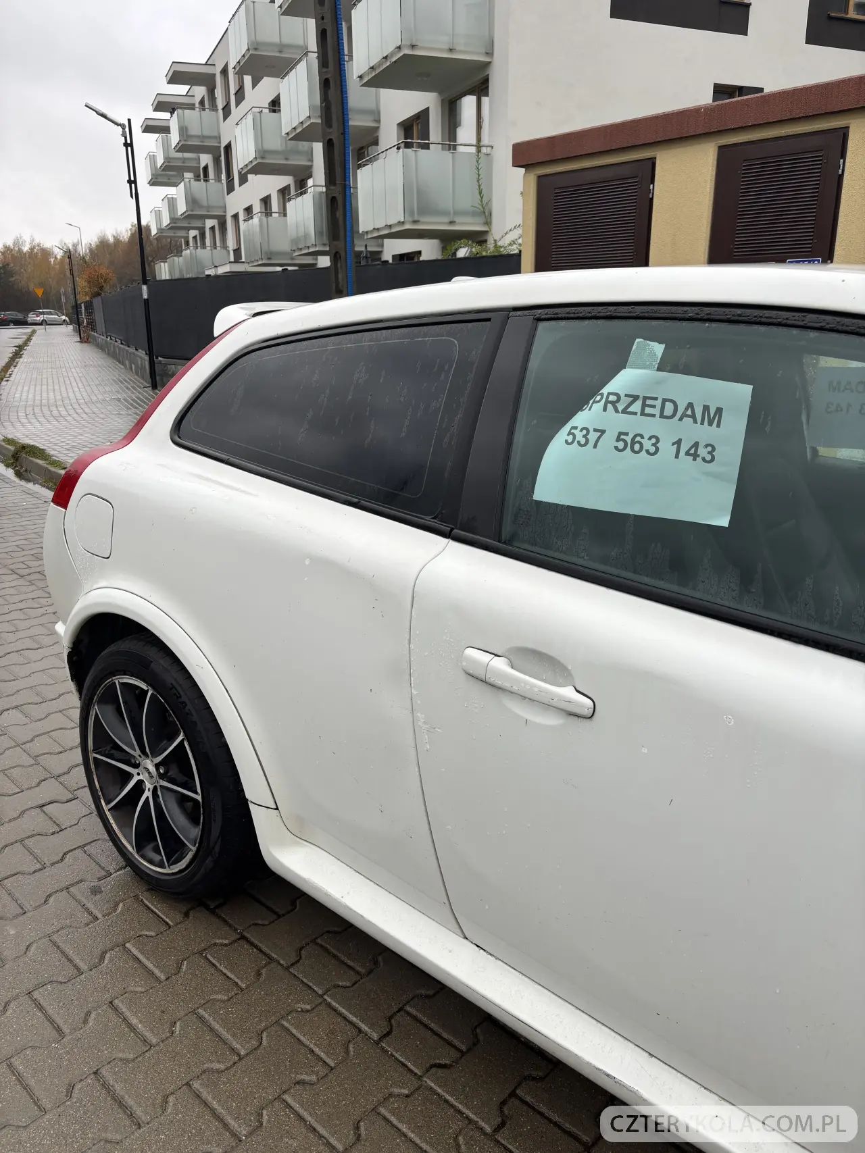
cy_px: 576
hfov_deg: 53.1
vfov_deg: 67.3
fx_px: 866
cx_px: 432
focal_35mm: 26
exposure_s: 1/169
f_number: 1.6
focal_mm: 5.96
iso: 40
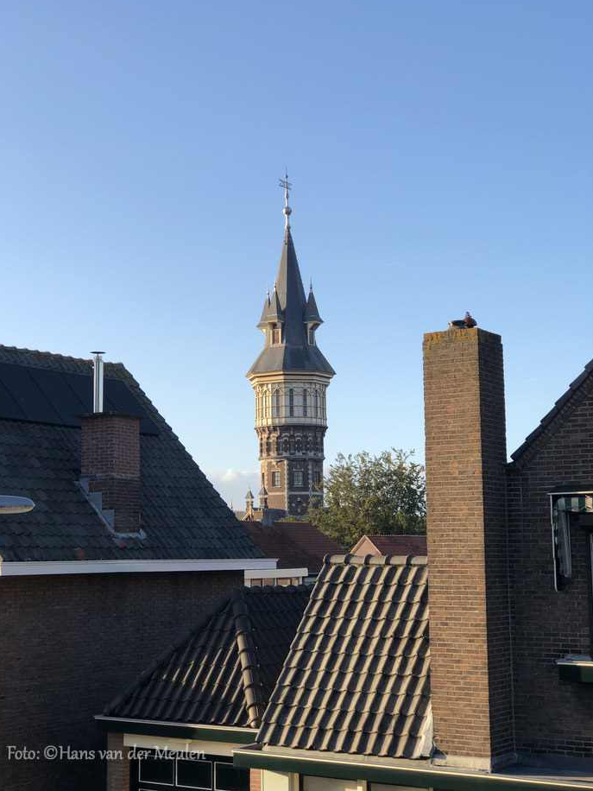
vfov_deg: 33.2
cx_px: 293
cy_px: 393
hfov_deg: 25.2
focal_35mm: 58
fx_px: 1325
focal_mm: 6.6
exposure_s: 1/375
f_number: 2.8
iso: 20
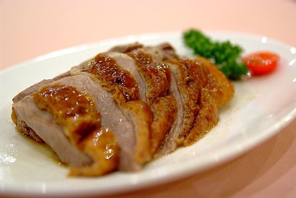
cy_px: 99
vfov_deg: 25.6
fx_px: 436
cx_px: 148
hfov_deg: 37.5
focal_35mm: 53
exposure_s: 1/35
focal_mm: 35
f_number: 2.8
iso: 1250
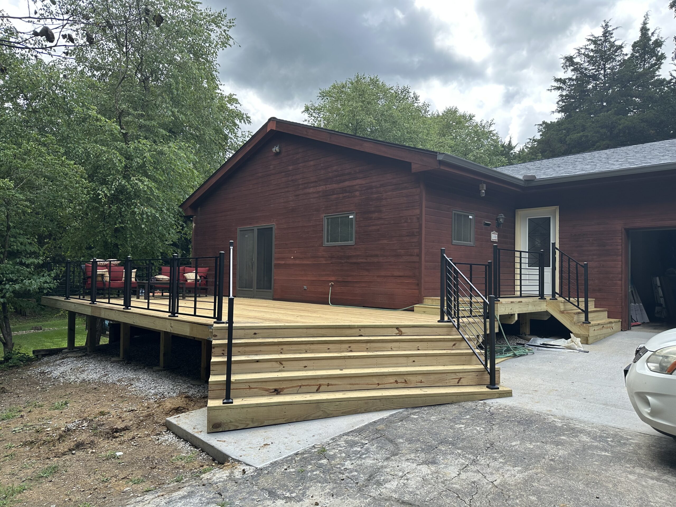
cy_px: 254
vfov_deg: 56.8
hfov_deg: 71.6
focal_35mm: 24
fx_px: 469
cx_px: 338
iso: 80
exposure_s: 1/1495
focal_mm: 6.86
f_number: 1.78
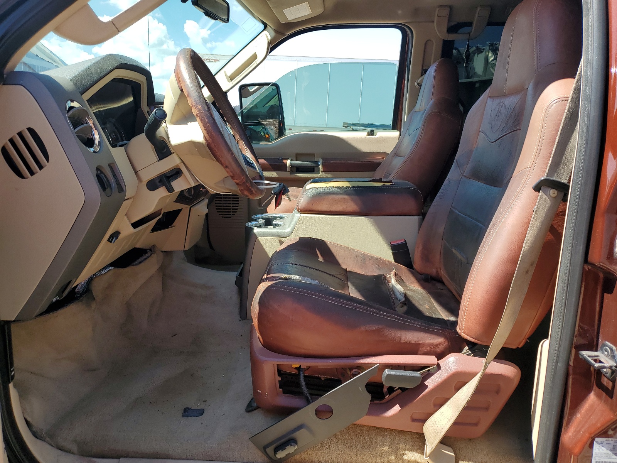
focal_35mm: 26
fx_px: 463
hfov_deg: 67.3
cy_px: 232
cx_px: 308
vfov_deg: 53.1
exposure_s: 1/833
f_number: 1.5
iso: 50
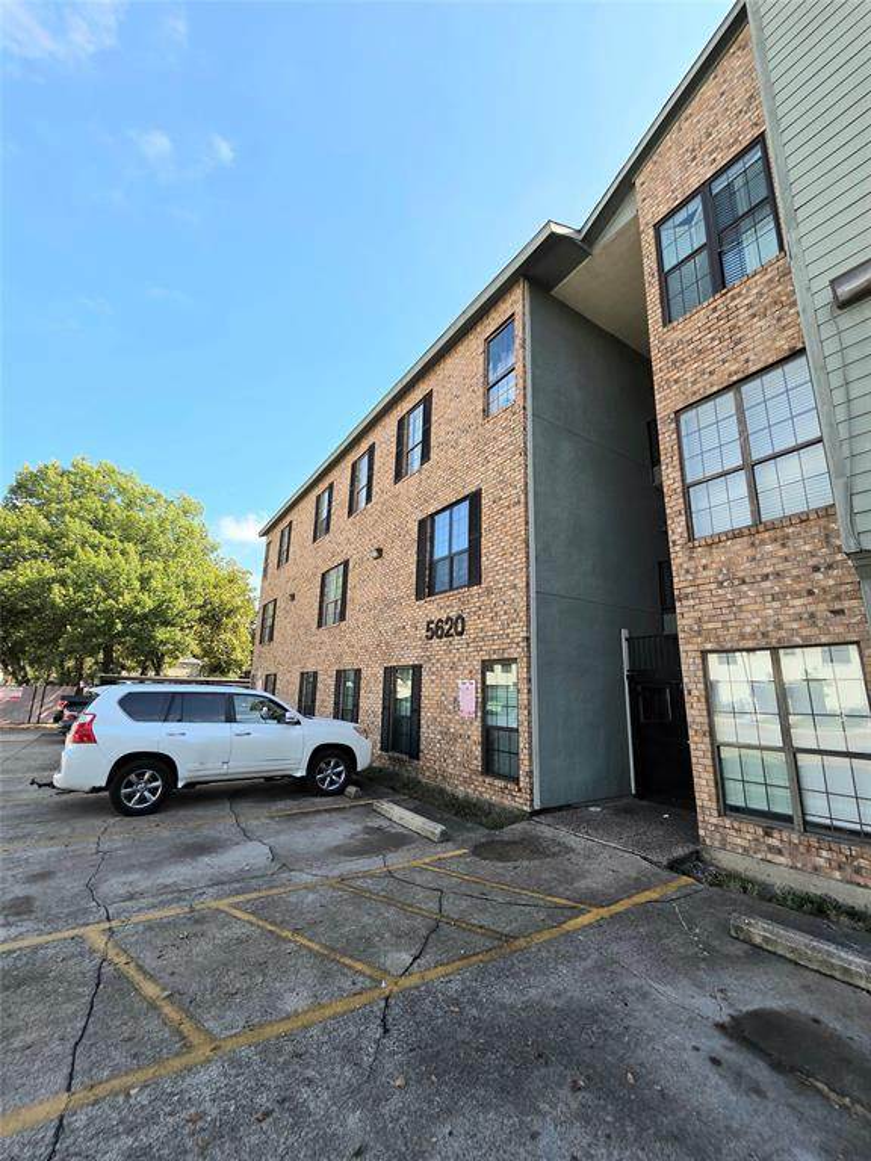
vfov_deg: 106.2
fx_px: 436
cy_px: 580
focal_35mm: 13
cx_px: 436
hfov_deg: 89.9
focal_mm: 2.2
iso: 50
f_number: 2.2
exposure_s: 1/833
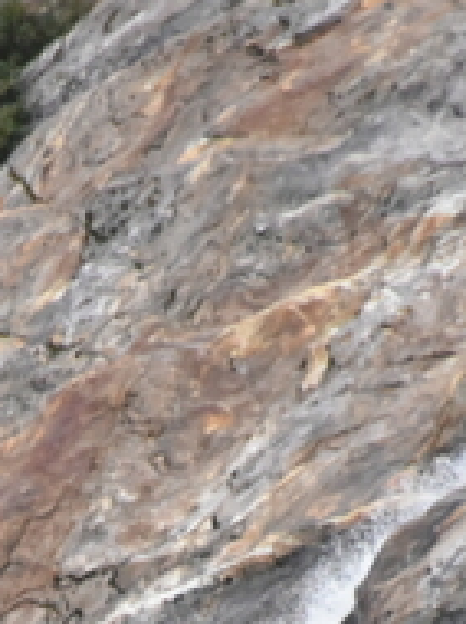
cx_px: -141
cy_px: 1035
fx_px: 35044
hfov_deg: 0.8
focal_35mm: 1948
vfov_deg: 1.0
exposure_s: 1/640
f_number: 5.6
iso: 3200
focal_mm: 300
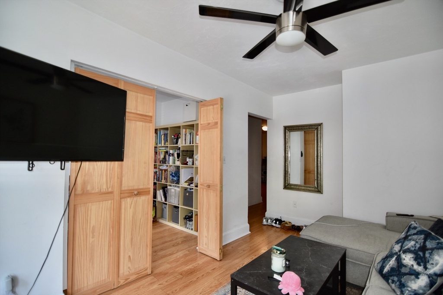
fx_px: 203
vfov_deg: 72.1
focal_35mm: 16
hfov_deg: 95.0
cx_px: 222
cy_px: 148
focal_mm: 11
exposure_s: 1/80
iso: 400
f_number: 2.8
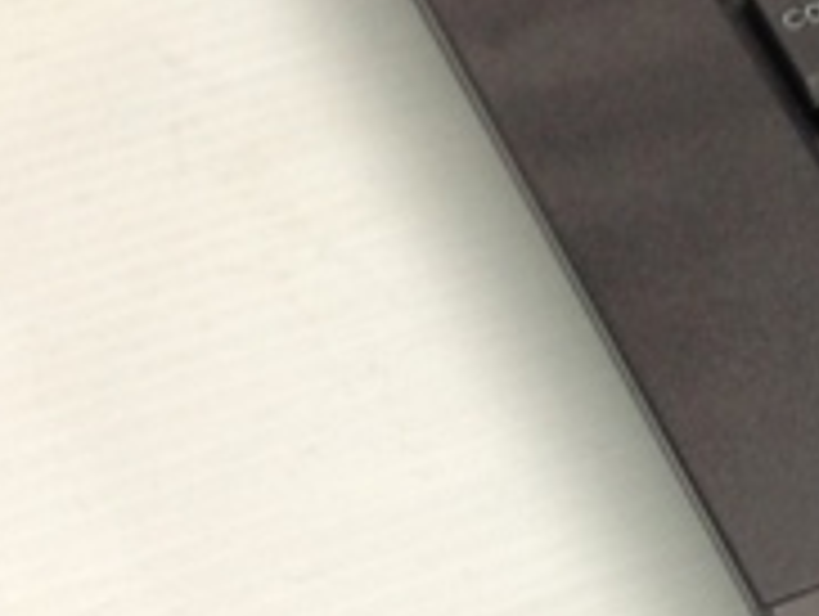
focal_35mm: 145
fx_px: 3435
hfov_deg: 11.9
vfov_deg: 10.3
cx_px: 1706
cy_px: 333
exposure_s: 1/20
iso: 50
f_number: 2.4
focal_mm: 4.12
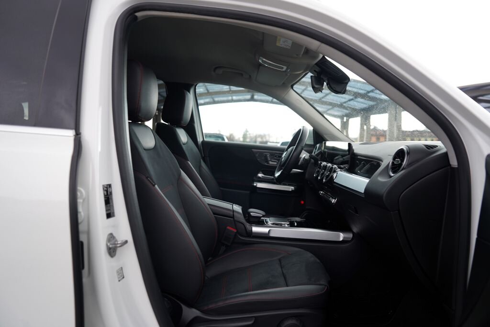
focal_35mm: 24
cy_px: 164
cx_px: 245
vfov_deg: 53.1
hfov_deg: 73.7
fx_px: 327
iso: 160
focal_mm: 24
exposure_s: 1/30
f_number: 2.8
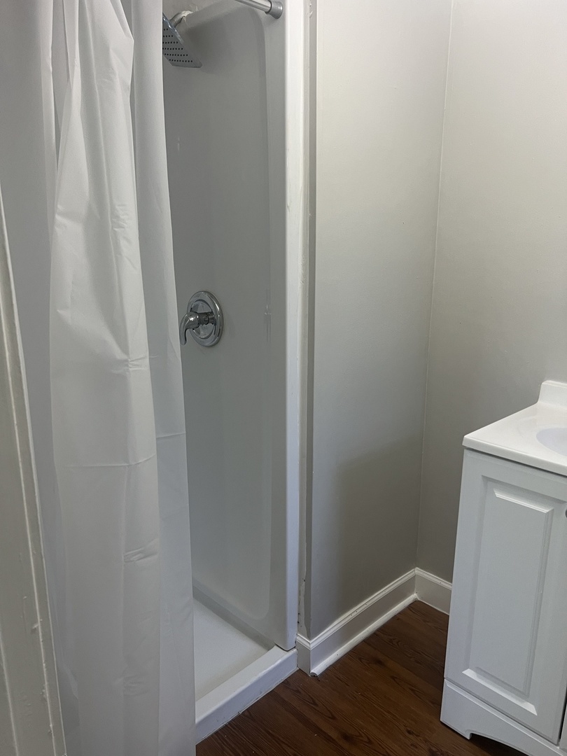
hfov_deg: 53.1
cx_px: 284
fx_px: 568
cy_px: 378
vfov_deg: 67.3
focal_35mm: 26
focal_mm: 5.7
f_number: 1.5
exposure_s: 1/60
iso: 100
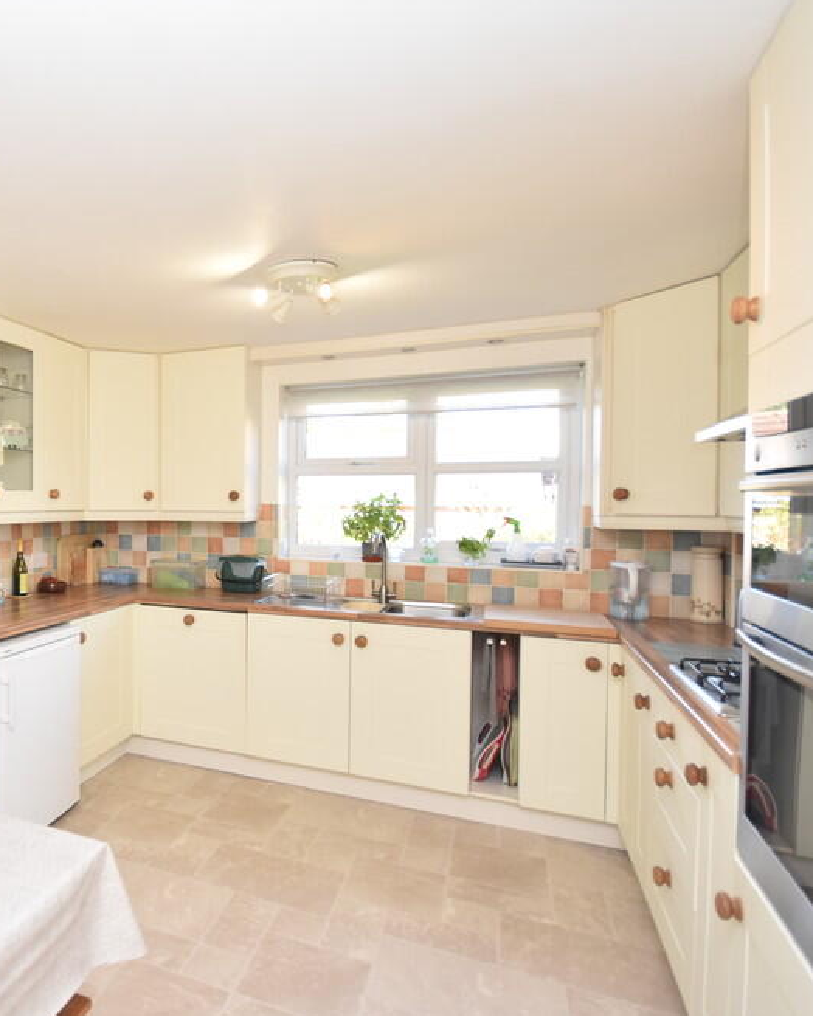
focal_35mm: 22
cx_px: 107
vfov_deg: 75.0
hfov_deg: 56.0
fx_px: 662
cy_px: 510
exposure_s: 1/160
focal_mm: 10
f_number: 4.5
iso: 800
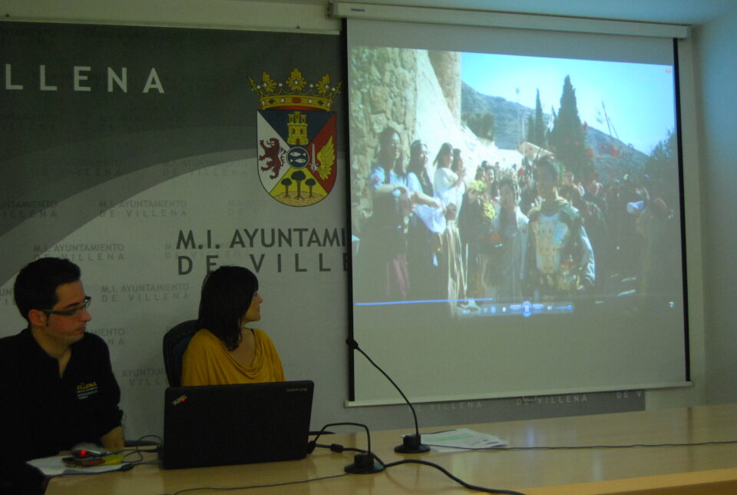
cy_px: 248
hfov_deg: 43.5
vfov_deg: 30.0
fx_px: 923
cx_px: 368
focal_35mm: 45
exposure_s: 1/30
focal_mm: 30
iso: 1250
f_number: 4.2
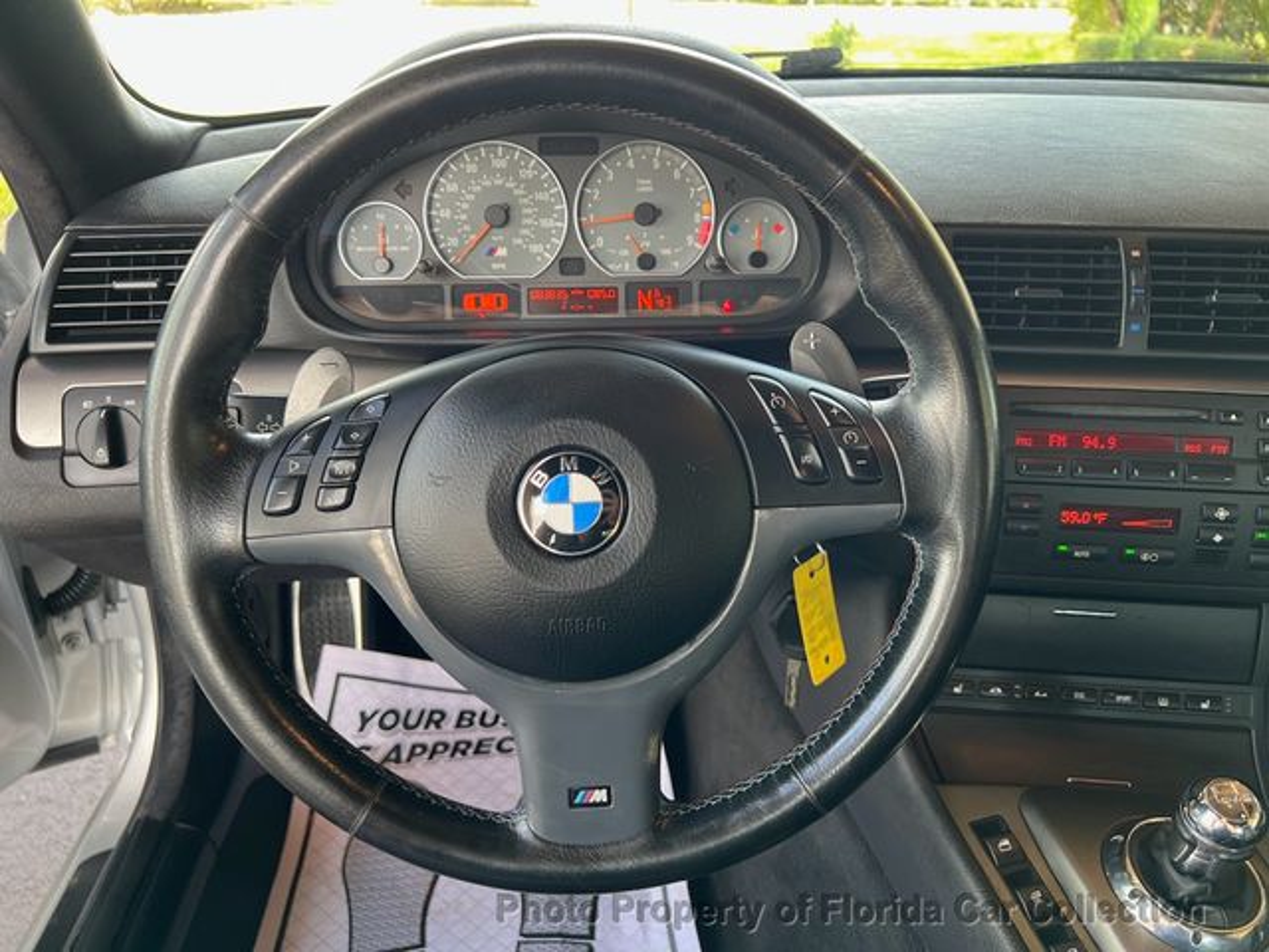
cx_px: 634
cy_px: 476
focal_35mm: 26
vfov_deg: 53.1
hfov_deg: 67.3
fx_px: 953
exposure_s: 1/121
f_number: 1.5
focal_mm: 5.7
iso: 100
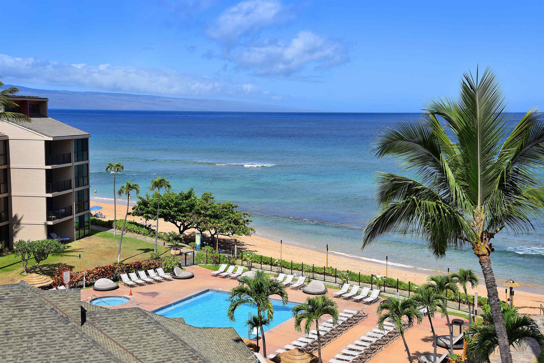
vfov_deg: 28.1
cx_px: 272
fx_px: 725
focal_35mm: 48
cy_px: 182
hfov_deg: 41.1
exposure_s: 1/400
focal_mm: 48
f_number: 10
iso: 200
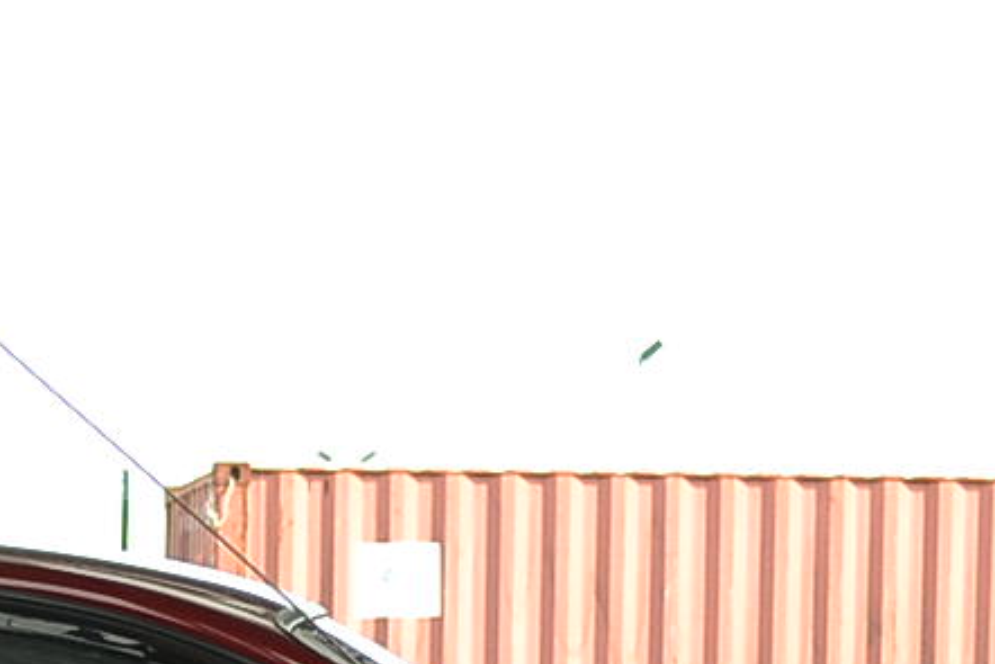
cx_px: -23
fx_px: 4755
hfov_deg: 11.8
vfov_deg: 7.7
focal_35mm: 172
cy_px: 1256
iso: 400
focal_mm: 22
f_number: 4
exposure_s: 1/500
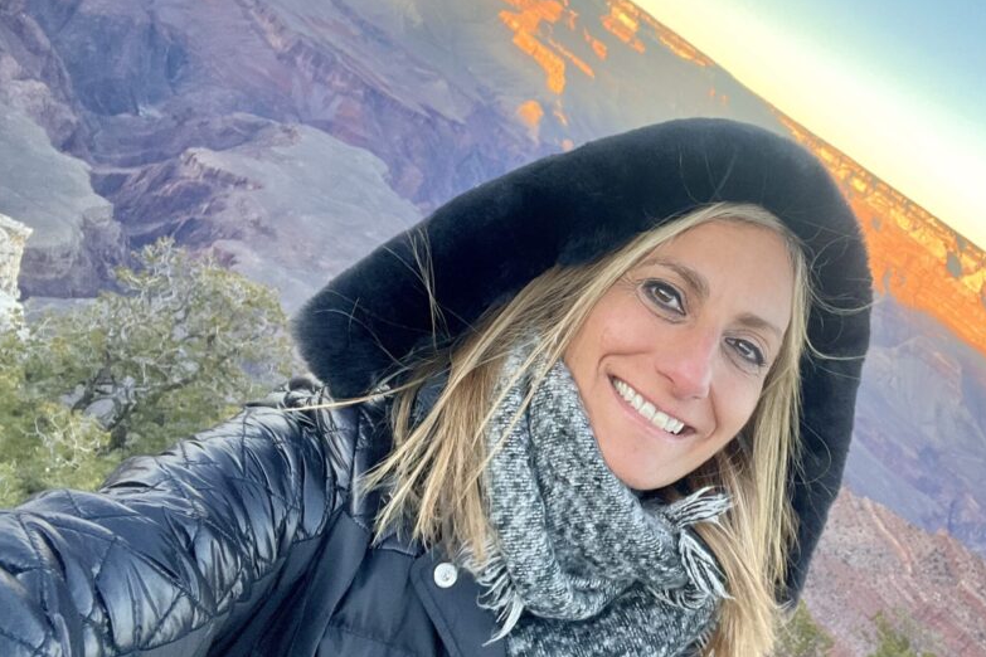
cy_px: 263
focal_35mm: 33
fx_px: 904
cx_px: 670
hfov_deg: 55.8
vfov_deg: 39.8
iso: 64
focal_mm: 2.71
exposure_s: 1/121
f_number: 2.2
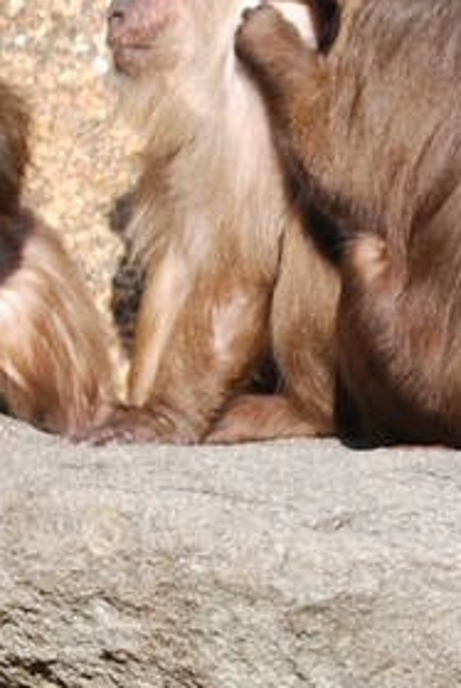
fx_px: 12821
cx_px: 371
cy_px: 1083
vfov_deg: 3.1
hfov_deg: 2.1
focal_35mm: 670
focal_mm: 78
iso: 200
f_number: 5.6
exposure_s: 1/500
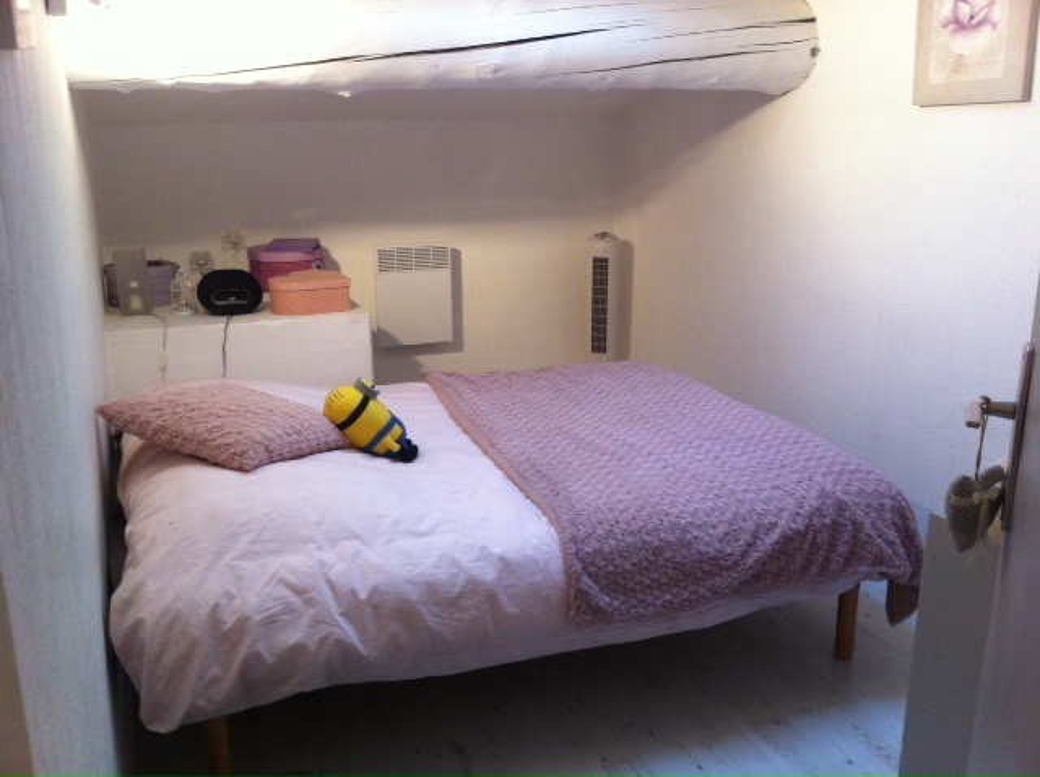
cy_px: 388
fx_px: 1050
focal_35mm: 35
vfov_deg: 40.6
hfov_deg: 52.7
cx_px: 520
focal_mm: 3.85
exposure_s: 1/15
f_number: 2.8
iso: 160
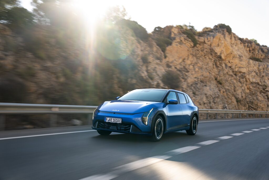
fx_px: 299
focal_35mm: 40
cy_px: 90
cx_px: 134
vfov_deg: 33.4
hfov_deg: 48.5
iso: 50
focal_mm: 40
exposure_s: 1/50
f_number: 4.5
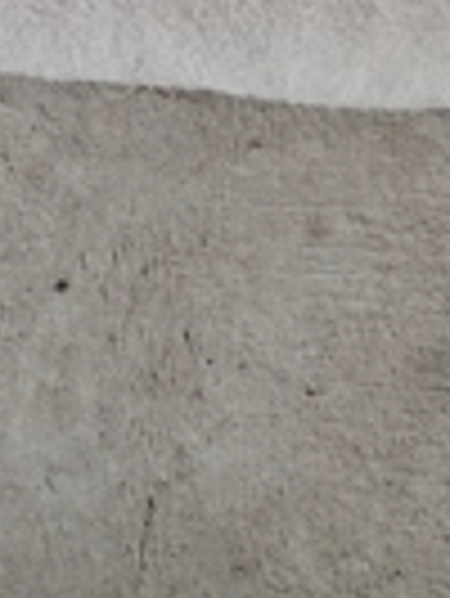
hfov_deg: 19.9
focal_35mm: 72
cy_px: -256
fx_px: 1246
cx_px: 436
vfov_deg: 22.8
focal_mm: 5.25
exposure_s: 1/100
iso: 466
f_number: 1.75
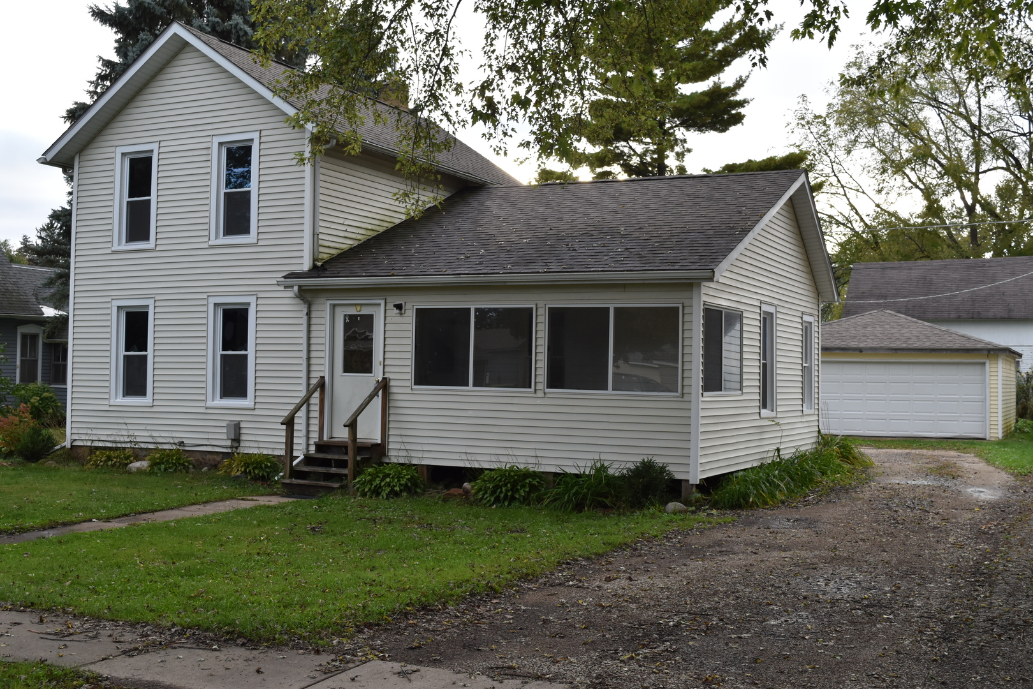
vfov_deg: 31.9
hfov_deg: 46.4
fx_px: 1205
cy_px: 344
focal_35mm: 42
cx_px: 516
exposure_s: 1/200
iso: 400
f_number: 7.1
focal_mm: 28
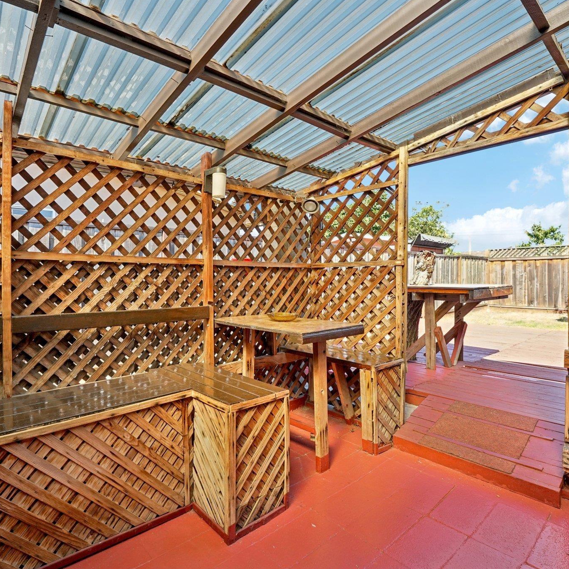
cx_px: 224
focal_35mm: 18
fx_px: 335
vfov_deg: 80.7
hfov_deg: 79.7
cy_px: 285
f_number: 8
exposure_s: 1/160
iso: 800
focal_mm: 14
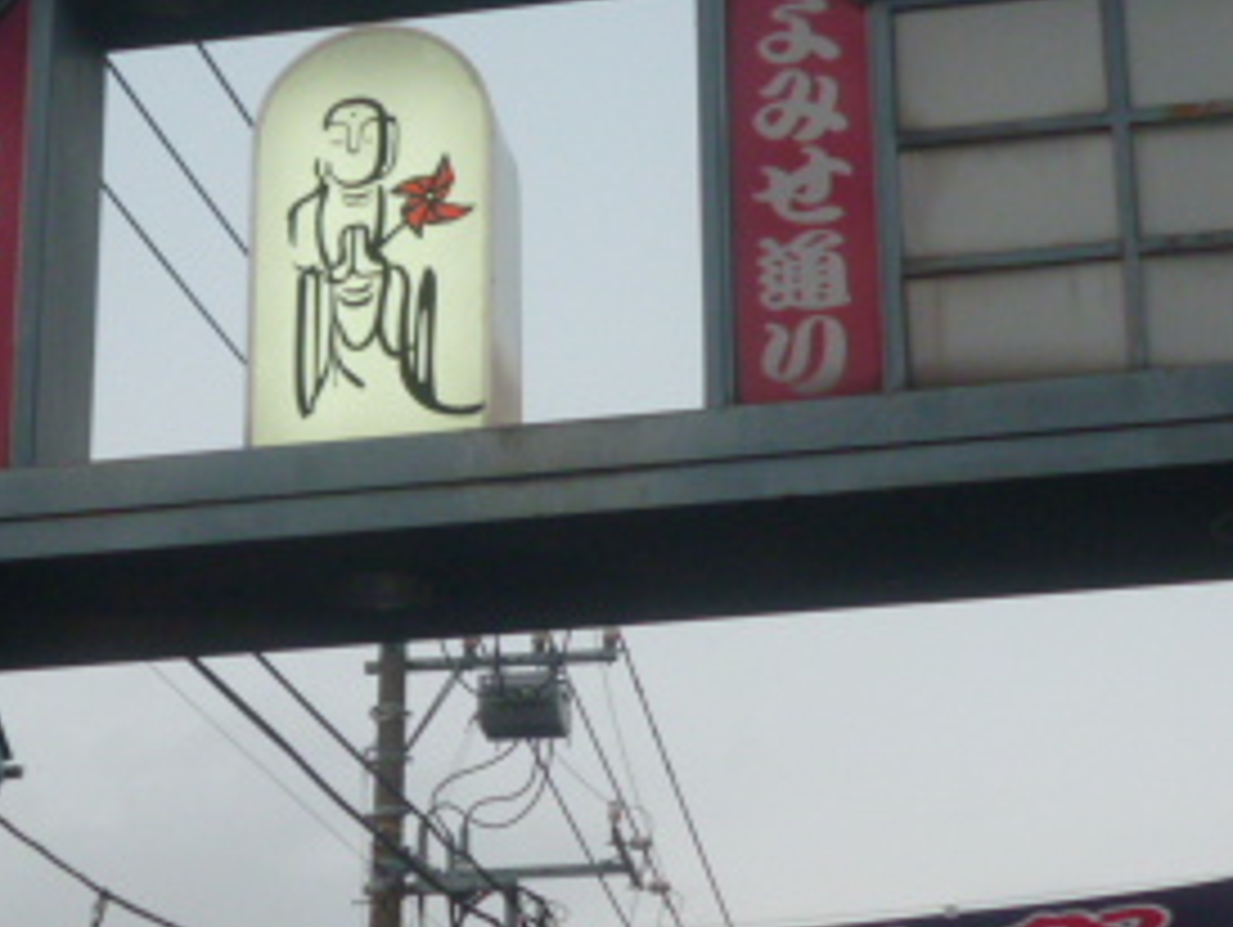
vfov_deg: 13.2
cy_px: 459
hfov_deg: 17.5
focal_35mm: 112
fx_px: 3993
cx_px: 346
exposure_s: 1/60
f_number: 4
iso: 200
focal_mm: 8.6
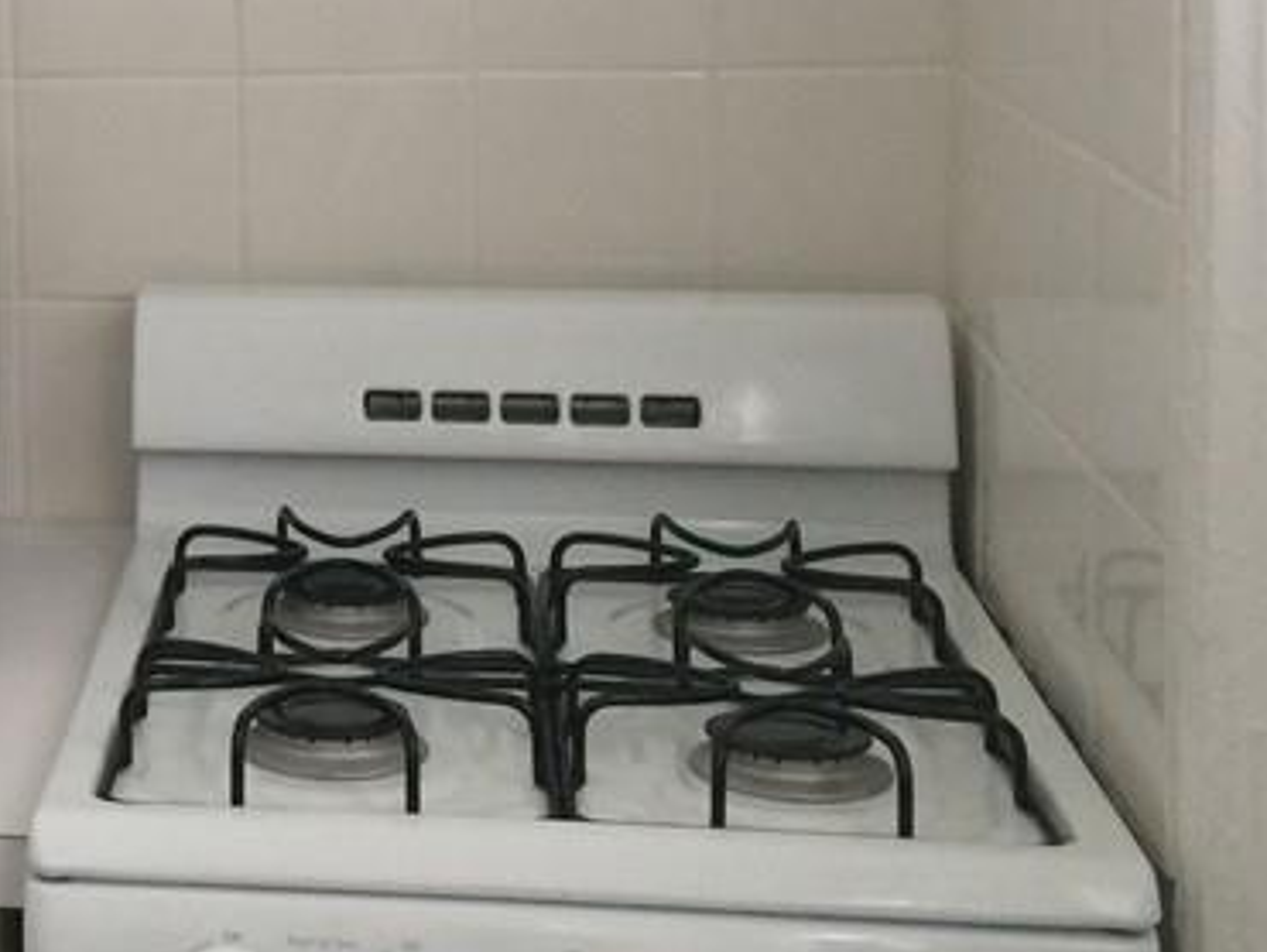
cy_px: -31
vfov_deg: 17.3
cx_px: -123
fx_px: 3040
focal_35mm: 83
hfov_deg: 22.3
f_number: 2.2
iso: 64
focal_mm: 4.12
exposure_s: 1/30
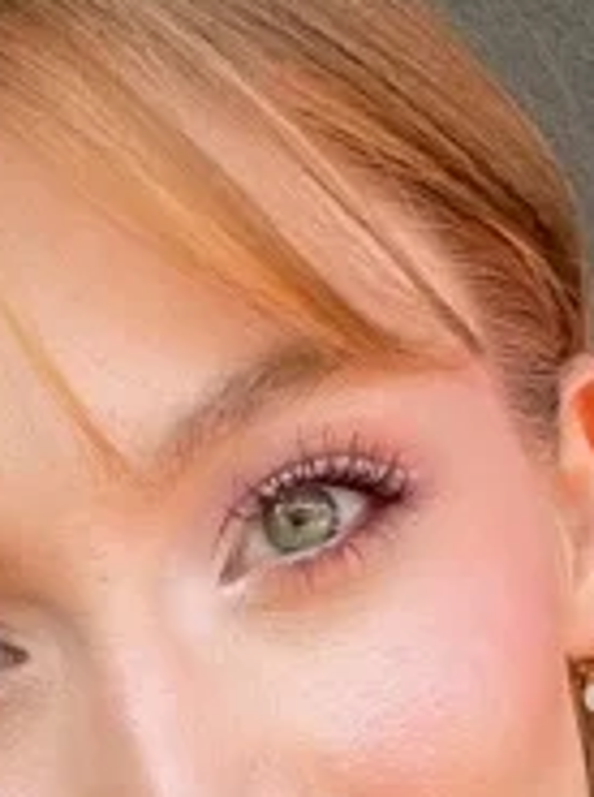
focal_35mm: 104
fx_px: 2388
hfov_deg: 14.2
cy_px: 956
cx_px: 280
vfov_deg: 18.0
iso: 25
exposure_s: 1/121
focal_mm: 2.71
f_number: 2.2
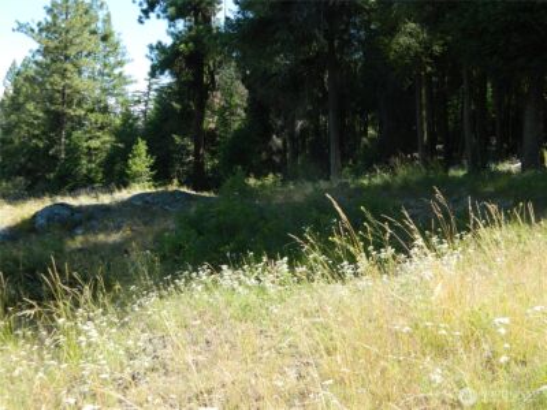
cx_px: 274
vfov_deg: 35.1
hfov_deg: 45.8
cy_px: 205
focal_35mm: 41
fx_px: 648
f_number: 9.8
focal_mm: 7.3
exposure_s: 1/40
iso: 80
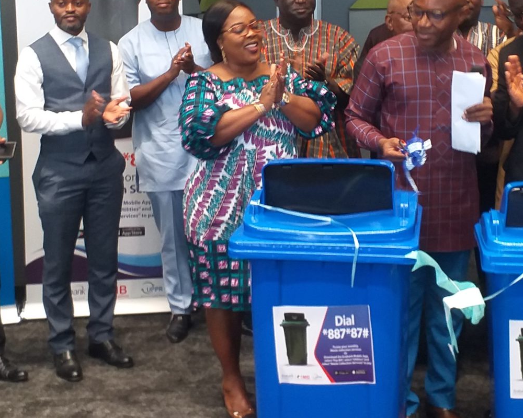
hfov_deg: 29.1
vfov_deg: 23.4
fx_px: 1006
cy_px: 152
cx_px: 258
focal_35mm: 65
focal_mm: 3.6
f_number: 1.9
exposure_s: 1/33
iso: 125
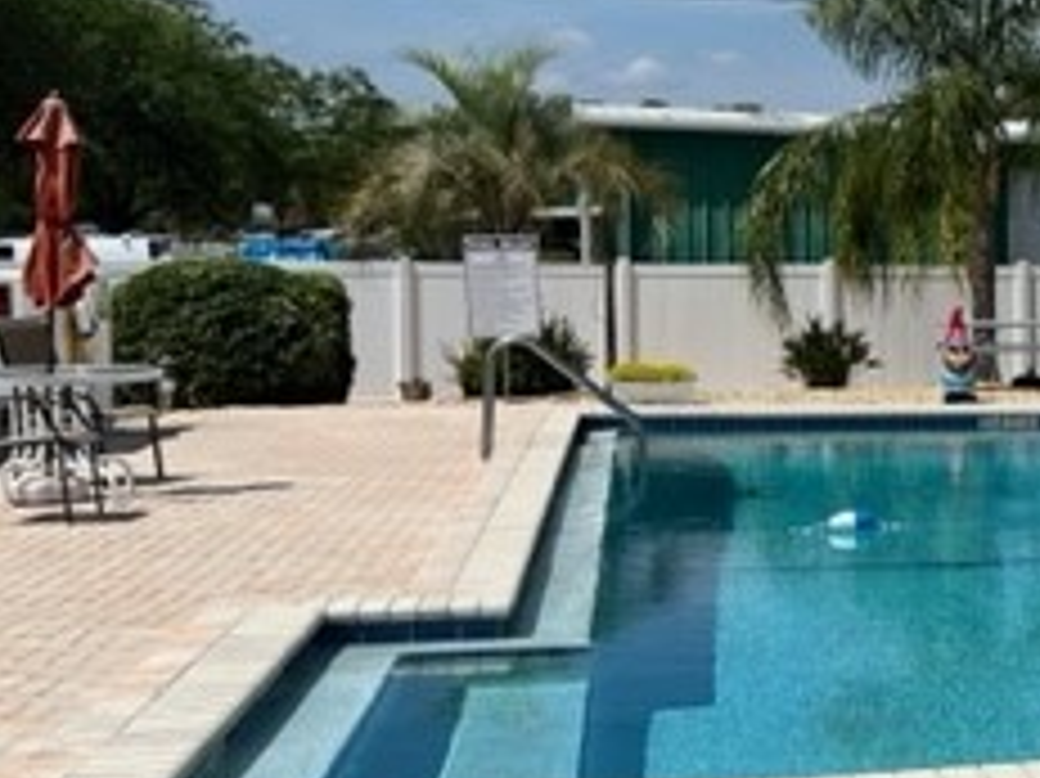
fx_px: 2162
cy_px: 409
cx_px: 1432
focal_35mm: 72
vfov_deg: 20.4
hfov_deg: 23.2
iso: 50
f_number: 1.5
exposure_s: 1/8696
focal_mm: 5.7
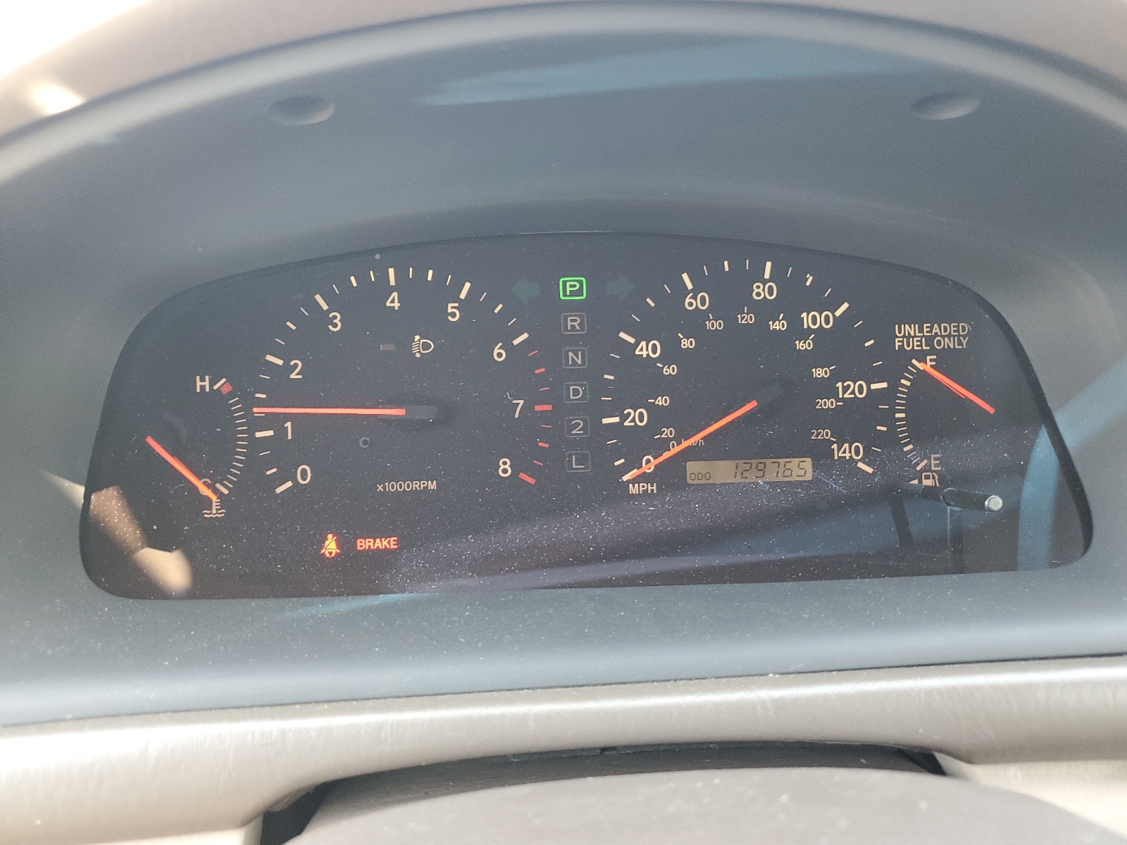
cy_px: 422
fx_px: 846
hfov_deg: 67.3
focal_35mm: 26
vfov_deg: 53.1
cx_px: 564
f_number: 1.5
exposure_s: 1/60.2
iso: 110
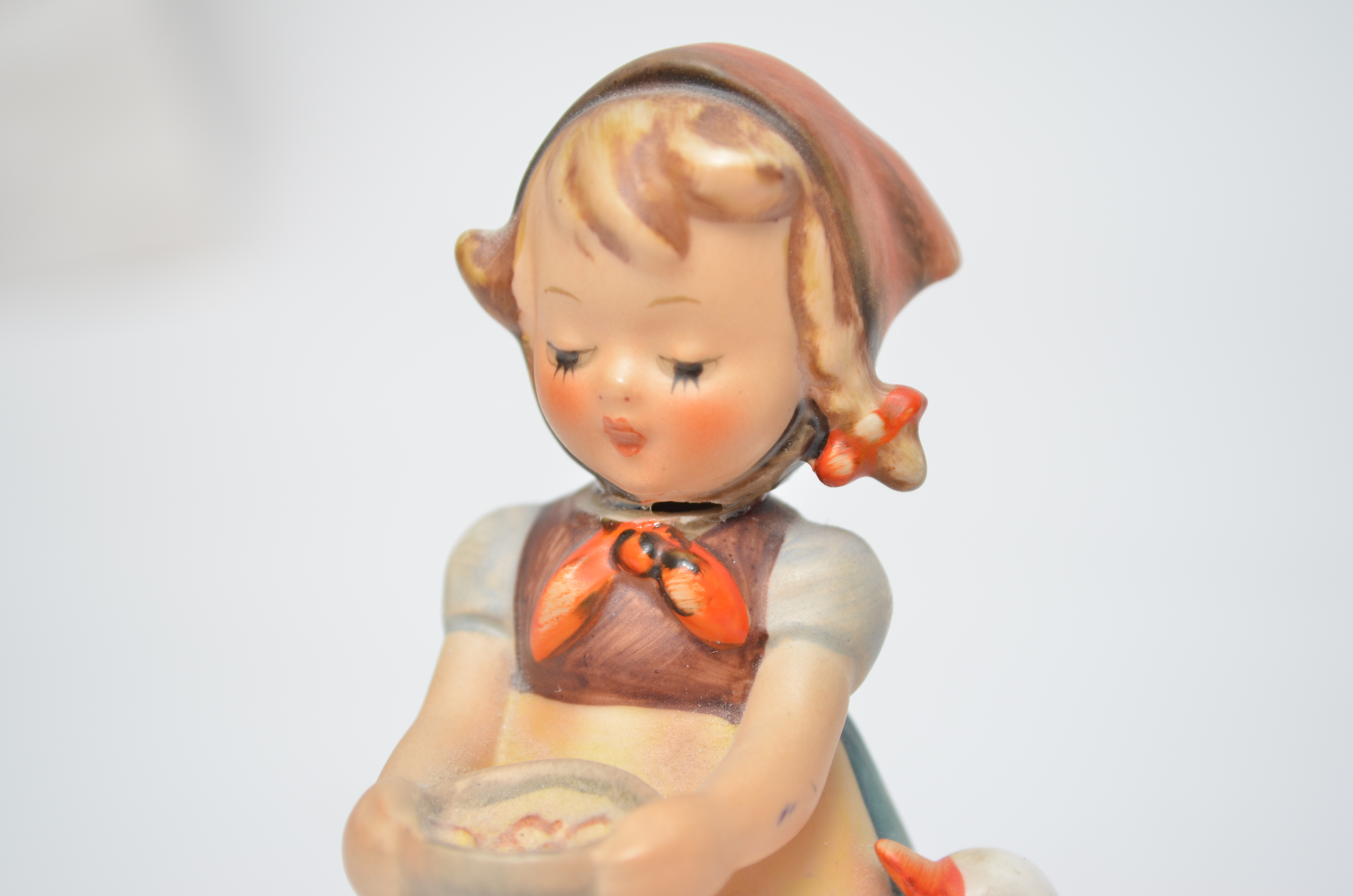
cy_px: 448
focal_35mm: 82
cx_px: 676
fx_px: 3094
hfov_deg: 24.7
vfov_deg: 16.5
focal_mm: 55
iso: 250
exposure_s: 1/180
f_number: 6.7
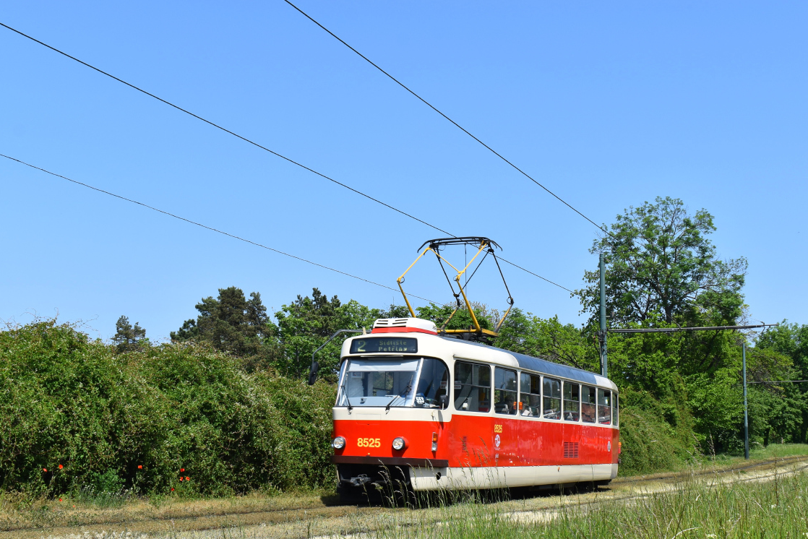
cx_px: 432
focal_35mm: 51
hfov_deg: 39.2
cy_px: 306
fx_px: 1135
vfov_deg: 26.7
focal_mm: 29
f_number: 10
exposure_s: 1/400
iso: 200
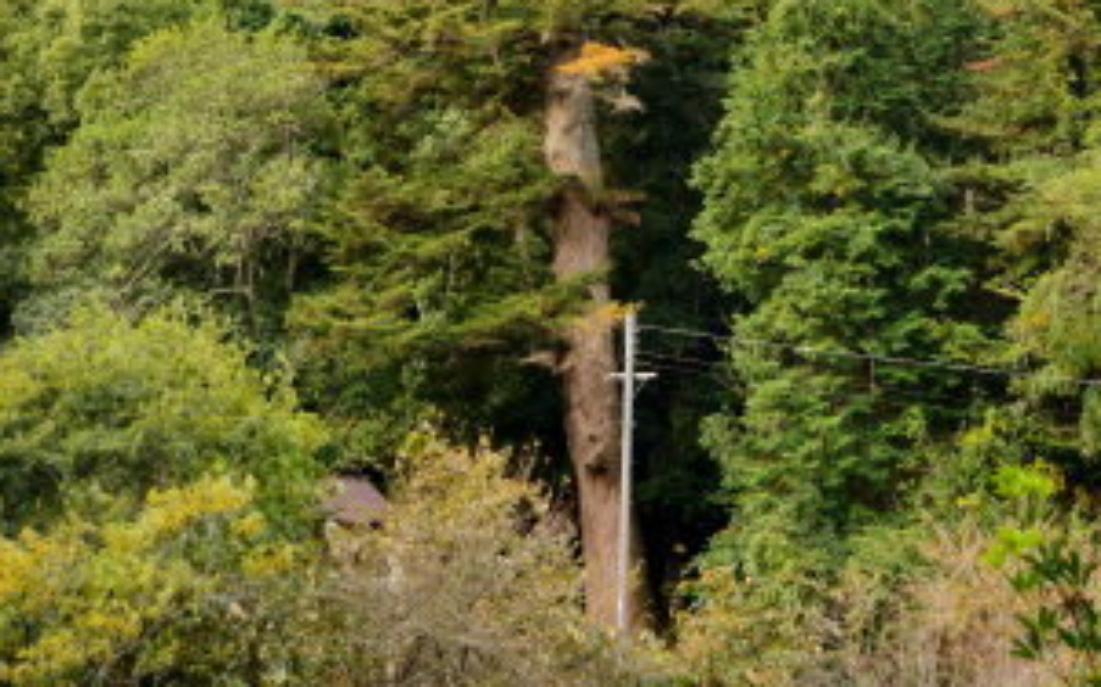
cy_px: -93
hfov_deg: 24.4
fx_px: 2550
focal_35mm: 85
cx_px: 554
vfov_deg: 14.9
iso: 320
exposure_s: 1/80
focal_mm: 55
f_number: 9
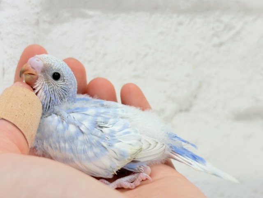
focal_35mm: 52
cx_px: 132
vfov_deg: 28.0
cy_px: 99
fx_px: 395
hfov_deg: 36.8
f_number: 1.6
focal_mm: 5.96
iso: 32
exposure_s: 1/50
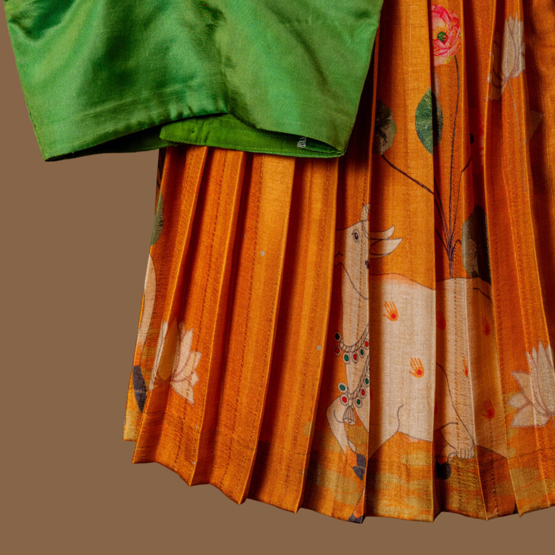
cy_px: 127
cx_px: 306
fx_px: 2721
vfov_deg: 11.6
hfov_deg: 11.6
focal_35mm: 150
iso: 50
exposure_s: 1/200
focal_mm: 81
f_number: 9
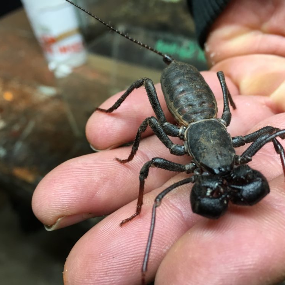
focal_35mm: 35
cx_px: 162
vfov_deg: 47.2
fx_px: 326
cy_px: 146
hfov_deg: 47.1
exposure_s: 1/30
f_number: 2.2
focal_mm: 4.15
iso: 100
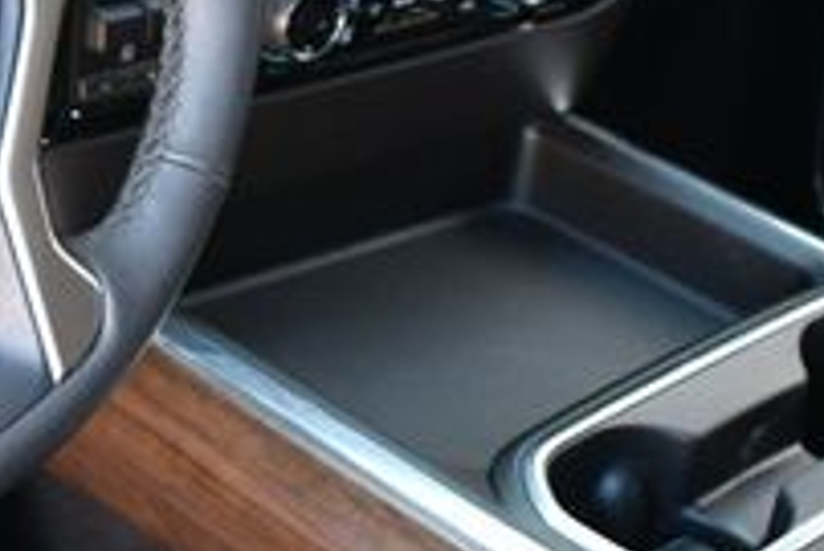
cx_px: -102
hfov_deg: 15.6
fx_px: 2909
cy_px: -65
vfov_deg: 10.7
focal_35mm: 127
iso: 900
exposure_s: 1/125
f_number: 3.5
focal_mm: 20
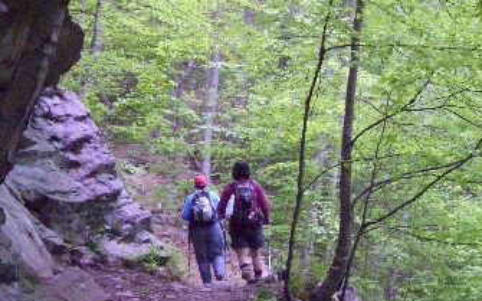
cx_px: 219
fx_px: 958
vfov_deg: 17.8
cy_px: 151
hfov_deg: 28.2
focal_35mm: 73
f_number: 2.7
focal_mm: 6
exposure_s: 1/200
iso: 800
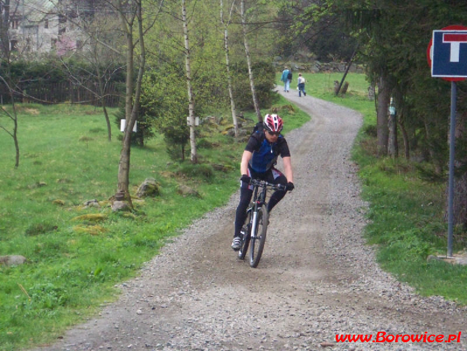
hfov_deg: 16.8
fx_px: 1578
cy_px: 176
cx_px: 234
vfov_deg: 12.7
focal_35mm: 117
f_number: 4.4
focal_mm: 19.2
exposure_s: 1/320
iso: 400
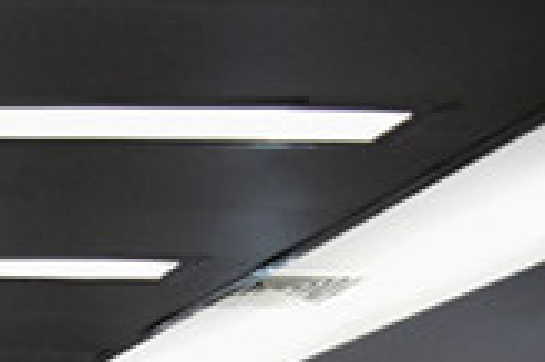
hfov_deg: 14.7
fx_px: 1739
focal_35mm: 115
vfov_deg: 10.8
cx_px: -548
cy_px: 741
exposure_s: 1/200
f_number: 3.5
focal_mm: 18
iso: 800
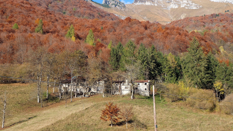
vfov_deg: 21.4
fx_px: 346
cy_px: 59
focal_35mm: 56
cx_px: 117
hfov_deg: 37.2
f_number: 8
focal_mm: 35.5
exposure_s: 1/200
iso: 200
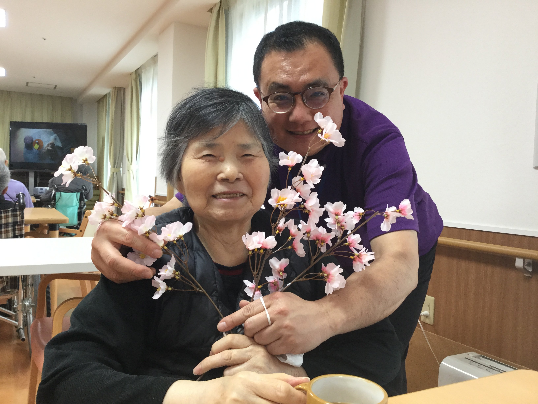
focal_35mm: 31
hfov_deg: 58.4
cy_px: 202
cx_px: 269
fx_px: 482
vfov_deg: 45.4
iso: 64
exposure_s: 1/30
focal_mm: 3.3
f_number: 2.4
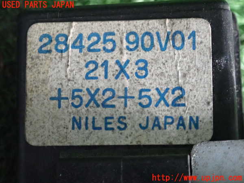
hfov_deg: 19.6
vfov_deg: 14.8
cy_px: 92
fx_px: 705
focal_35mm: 100
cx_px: 122
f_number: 4.9
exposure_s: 1/200
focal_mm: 18
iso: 3200
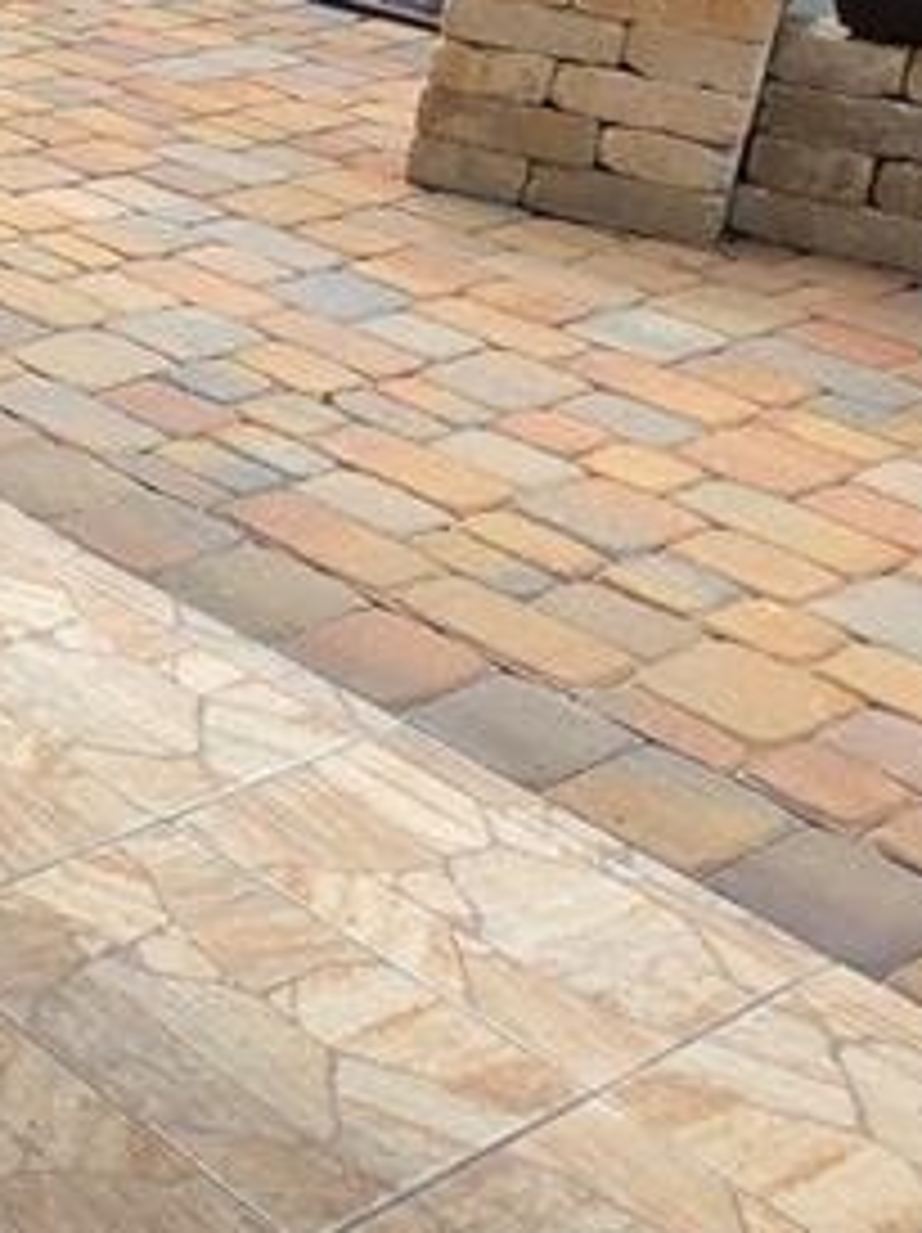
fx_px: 2027
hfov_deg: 16.5
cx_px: -1088
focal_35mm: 57
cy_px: -68
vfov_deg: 30.8
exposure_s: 1/794
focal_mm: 2.2
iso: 40
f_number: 1.9
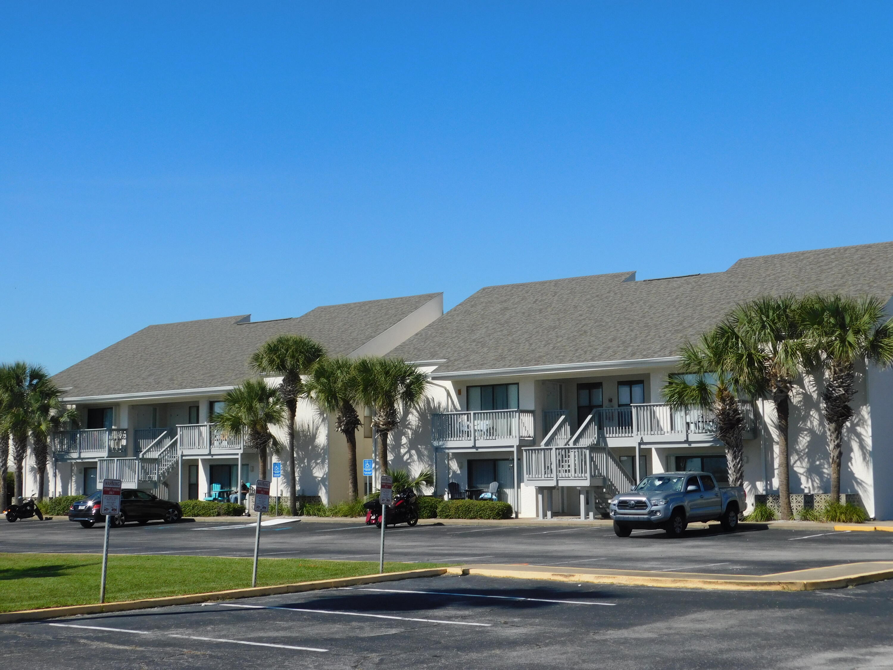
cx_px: 446
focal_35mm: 51
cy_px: 335
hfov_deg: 37.5
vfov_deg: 28.6
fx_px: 1316
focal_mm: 9
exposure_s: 1/1500
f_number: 3.8
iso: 125
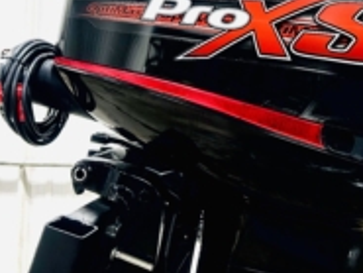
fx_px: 588
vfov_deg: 25.5
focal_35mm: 56
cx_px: 275
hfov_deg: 33.6
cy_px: 40
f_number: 1.5
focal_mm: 5.7
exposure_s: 1/120
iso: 50
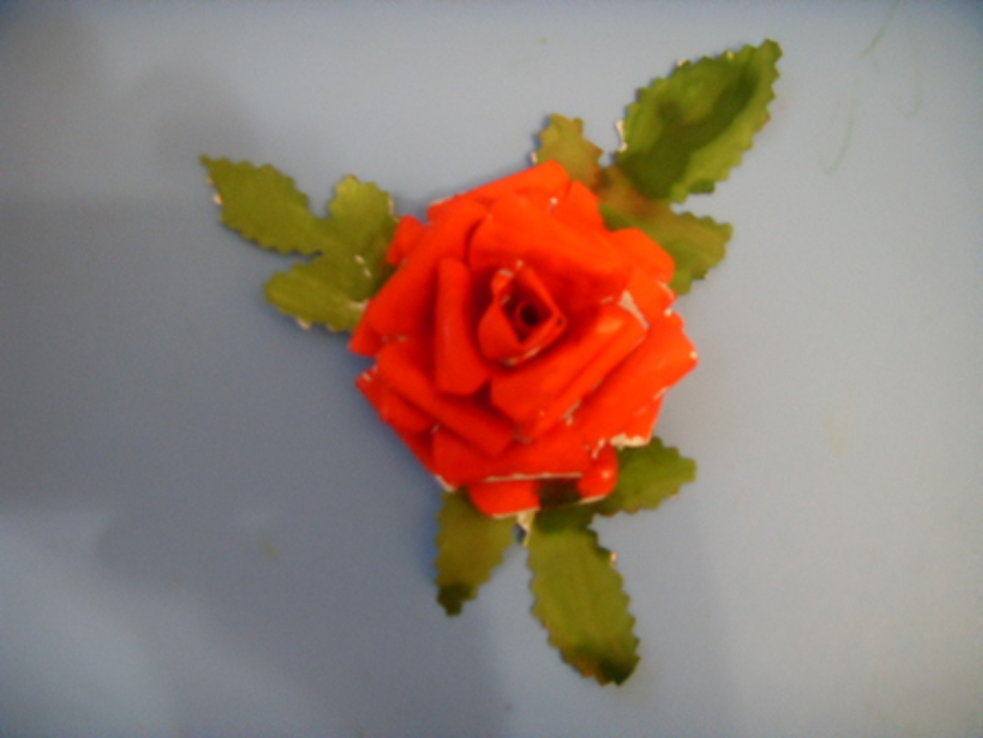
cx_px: 492
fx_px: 1108
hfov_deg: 47.8
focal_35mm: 39
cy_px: 369
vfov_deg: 36.9
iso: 200
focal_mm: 6.6
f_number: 3.5
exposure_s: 1/2
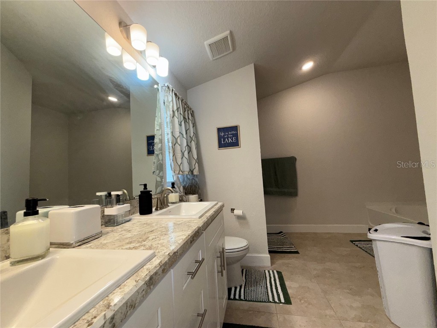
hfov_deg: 102.1
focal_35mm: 14
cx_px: 218
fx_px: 177
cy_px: 164
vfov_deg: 85.7
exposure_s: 1/122
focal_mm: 2.22
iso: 64
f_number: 2.2
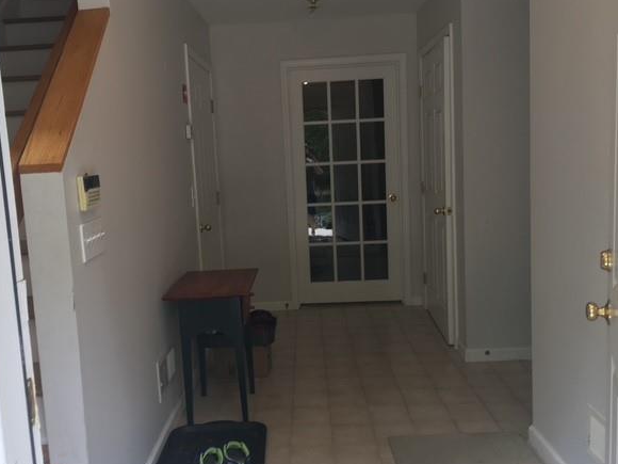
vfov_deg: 44.2
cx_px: 280
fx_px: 571
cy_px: 233
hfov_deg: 56.7
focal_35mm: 32
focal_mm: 4.15
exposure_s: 1/30
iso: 25
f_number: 2.2
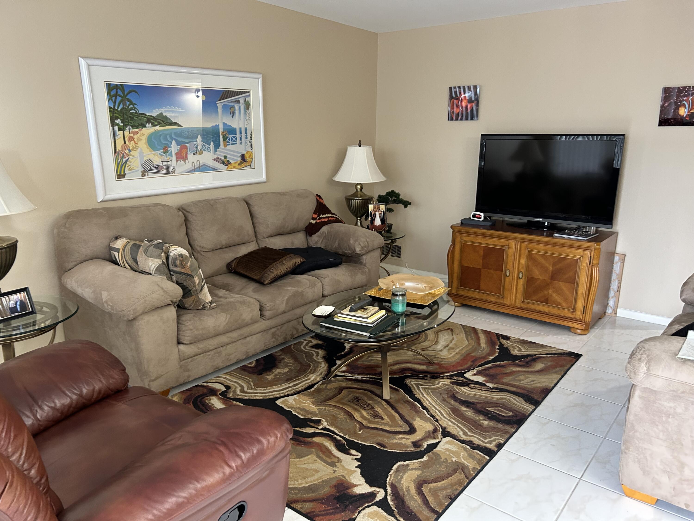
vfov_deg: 53.1
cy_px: 260
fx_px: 521
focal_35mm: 26
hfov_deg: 67.3
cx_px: 347
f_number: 1.5
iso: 250
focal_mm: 5.7
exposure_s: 1/60
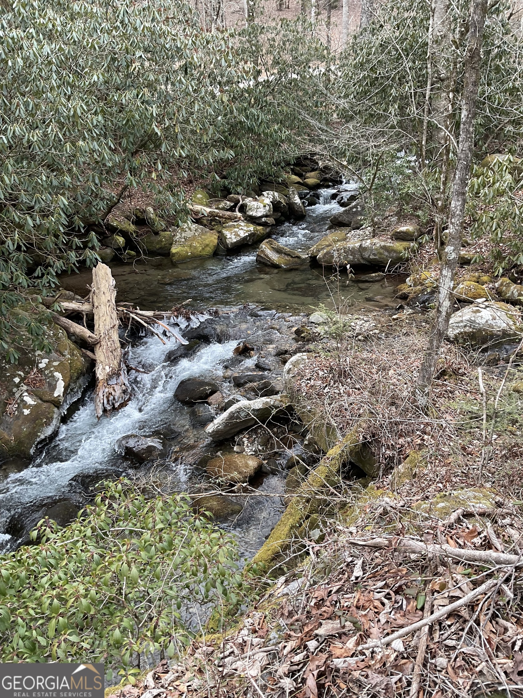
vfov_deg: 61.7
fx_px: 584
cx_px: 262
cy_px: 349
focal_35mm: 29
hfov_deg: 48.2
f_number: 1.8
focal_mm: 3
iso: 25
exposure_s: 1/120
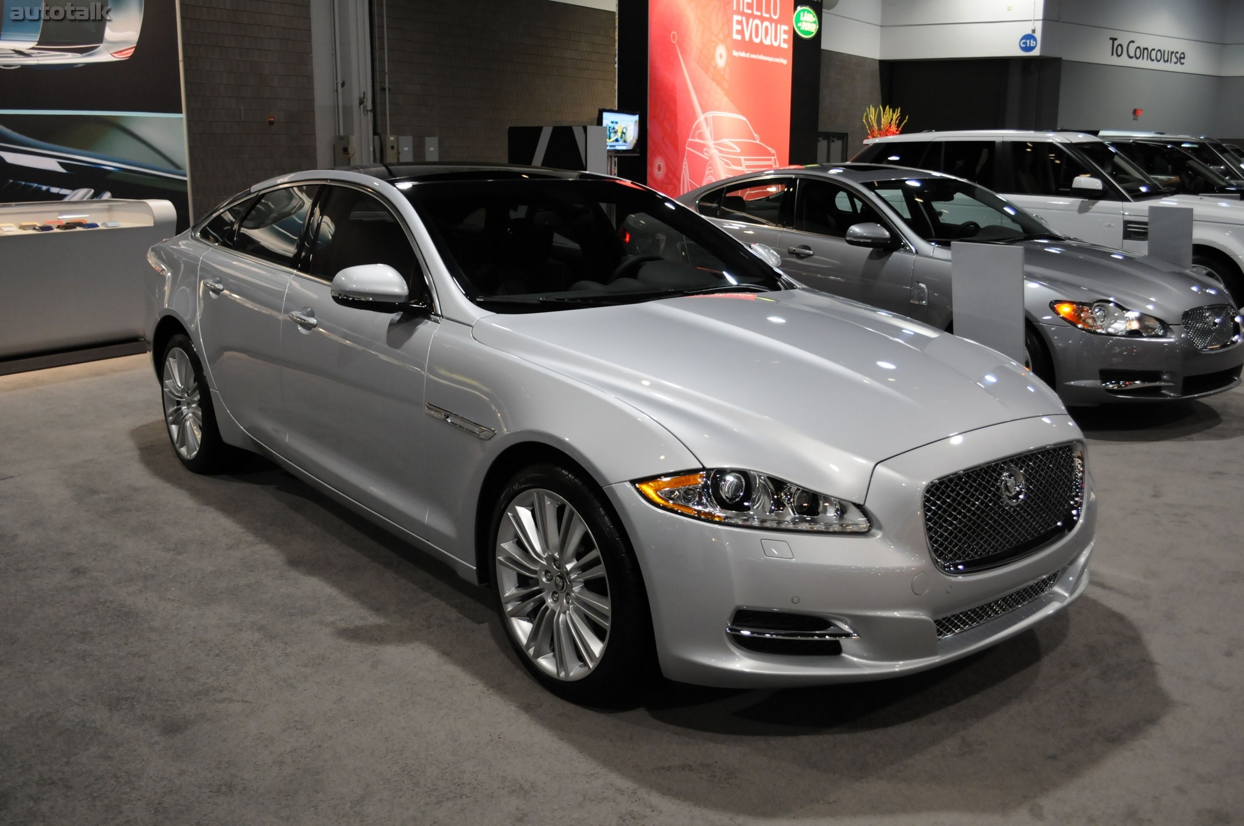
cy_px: 413
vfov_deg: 39.9
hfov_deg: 57.3
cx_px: 622
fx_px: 1139
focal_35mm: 33
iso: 800
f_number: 4
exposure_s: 1/60
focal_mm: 22
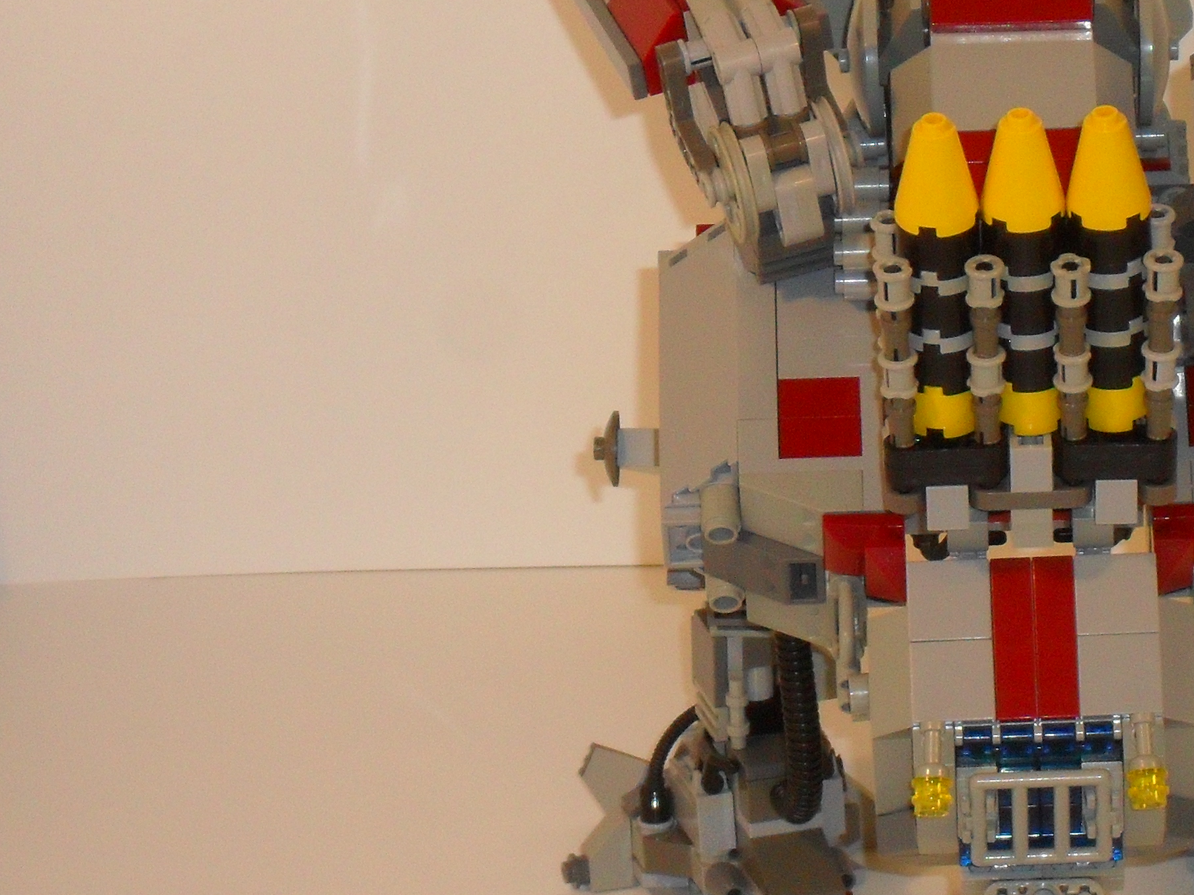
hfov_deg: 9.3
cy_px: 369
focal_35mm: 212
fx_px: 7312
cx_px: 1035
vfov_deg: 7.0
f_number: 5.8
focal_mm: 18.9
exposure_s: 1/60
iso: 200
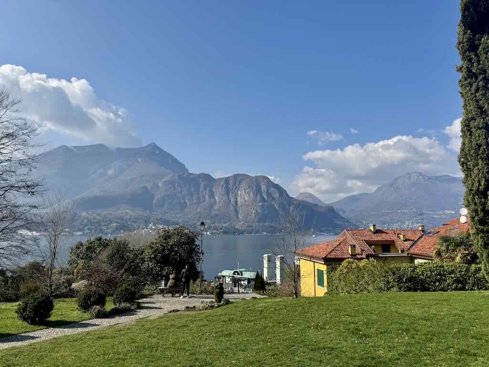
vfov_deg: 56.8
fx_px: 339
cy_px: 184
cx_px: 244
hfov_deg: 71.6
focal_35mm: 24
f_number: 1.78
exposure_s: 1/5348
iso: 80
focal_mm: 6.76
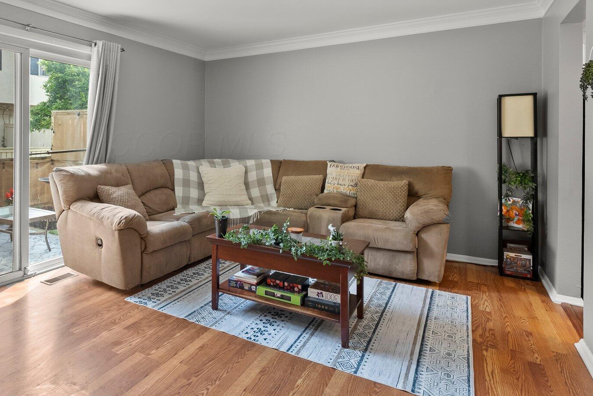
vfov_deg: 52.5
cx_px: 197
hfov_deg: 71.5
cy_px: 143
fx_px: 395
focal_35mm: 24
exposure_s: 1/8
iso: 640
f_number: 9
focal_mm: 16
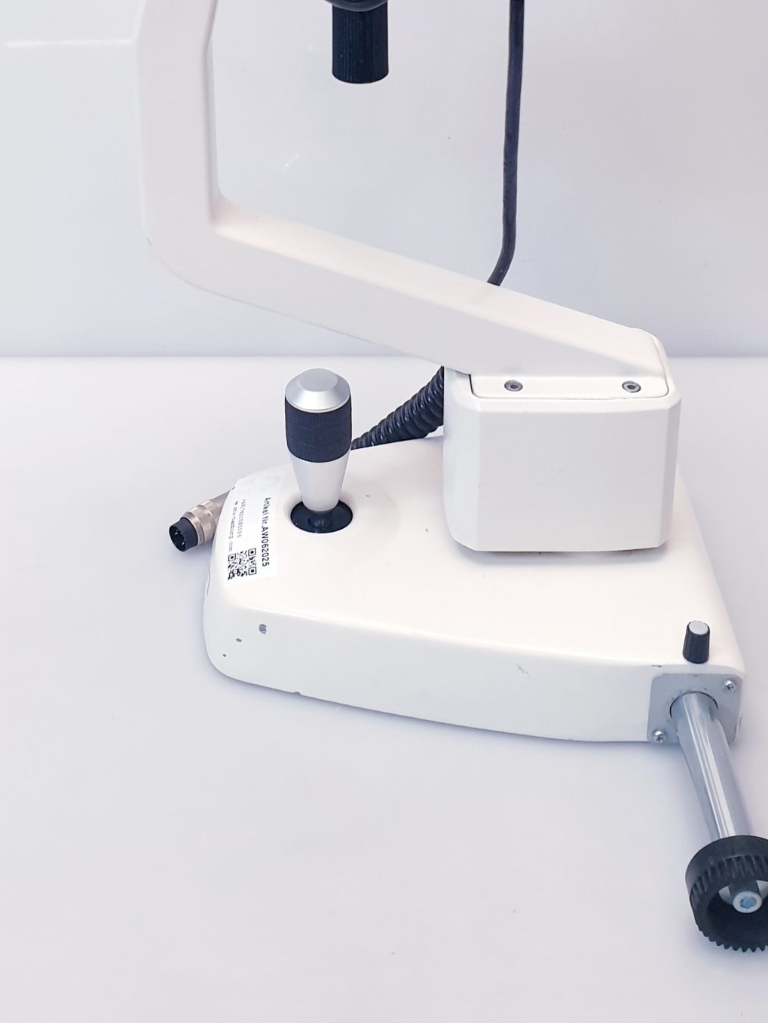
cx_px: 316
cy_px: 64
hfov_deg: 29.6
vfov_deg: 36.0
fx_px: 1449
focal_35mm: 49
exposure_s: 1/50
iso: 200
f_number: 2.4
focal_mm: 4.3
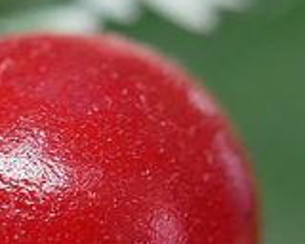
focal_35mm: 562
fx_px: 5073
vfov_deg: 2.8
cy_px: 149
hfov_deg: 3.4
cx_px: -137
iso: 800
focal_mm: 60
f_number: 2.8
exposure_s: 1/30
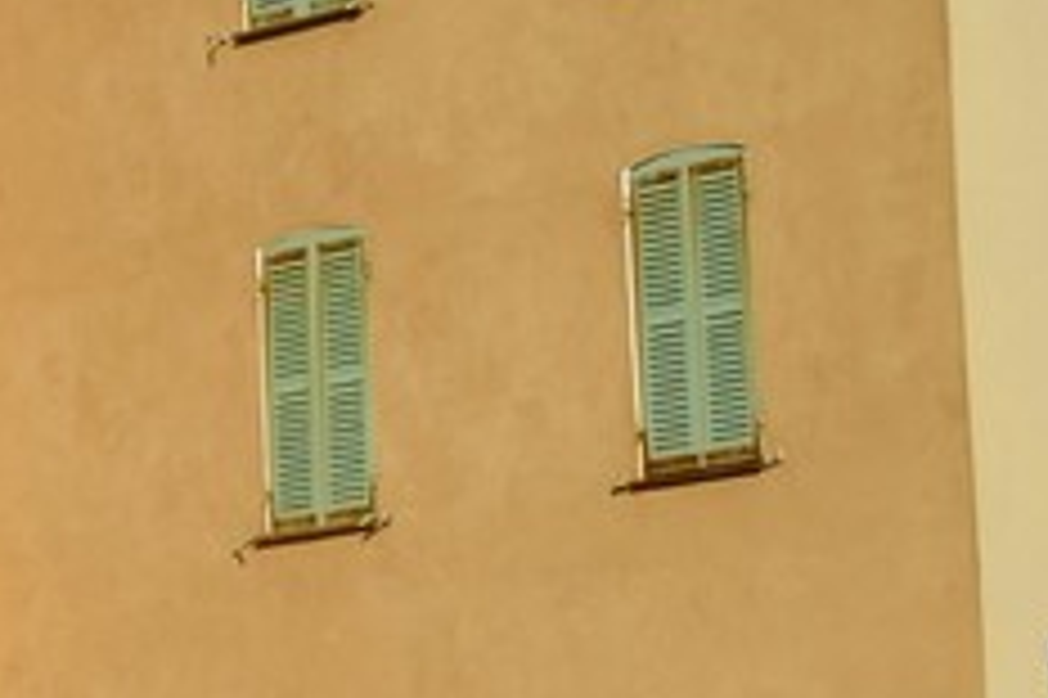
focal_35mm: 247
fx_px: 7185
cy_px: 257
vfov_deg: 5.6
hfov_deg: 7.2
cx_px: -2388
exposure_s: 1/800
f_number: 9
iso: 200
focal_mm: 36
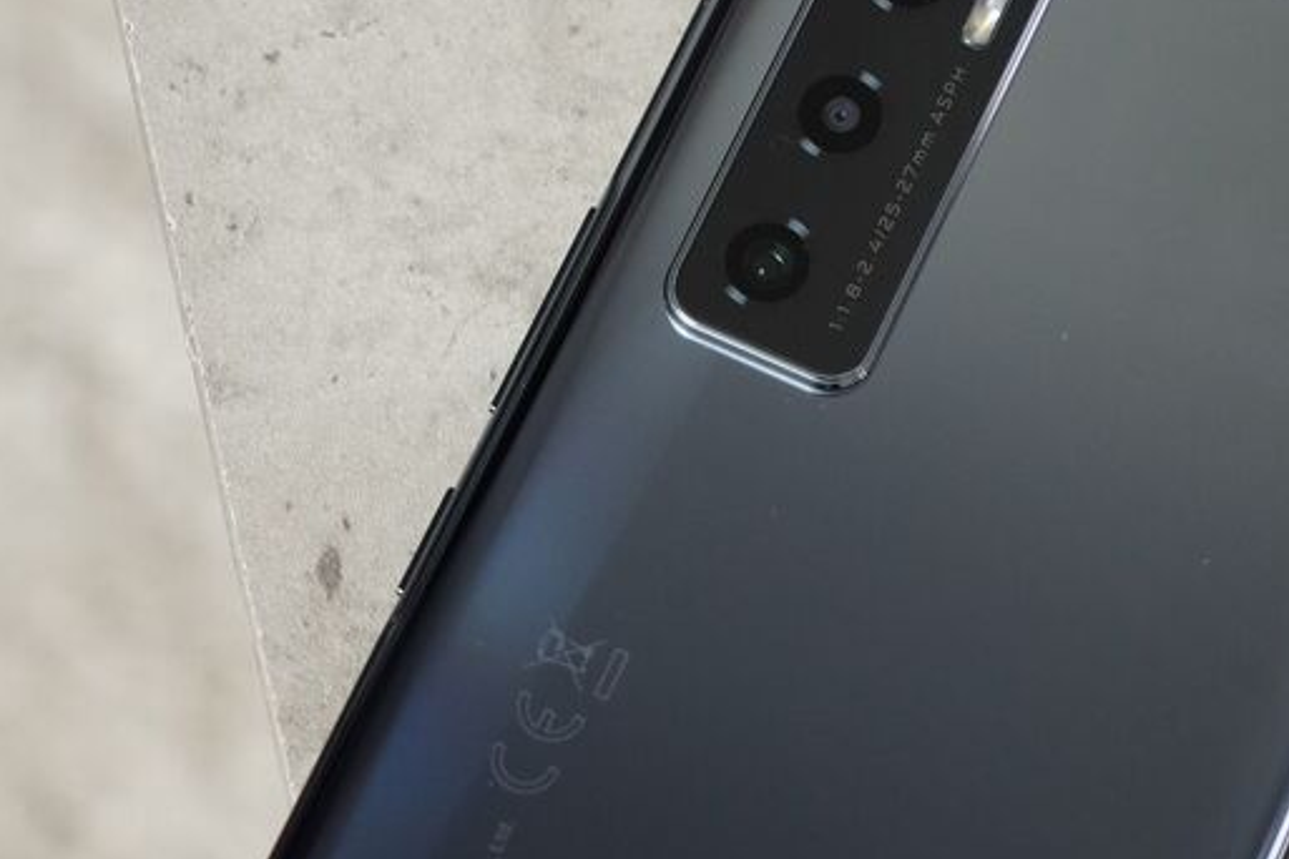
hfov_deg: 18.0
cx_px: 905
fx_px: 4046
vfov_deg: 12.1
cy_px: 274
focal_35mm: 113
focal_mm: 70
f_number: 7.1
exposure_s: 1/125
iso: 3200
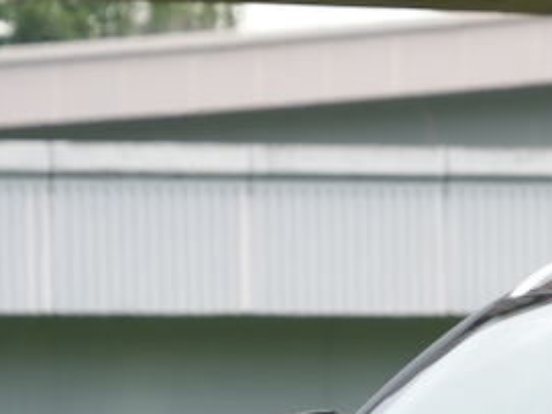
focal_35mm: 486
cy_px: 529
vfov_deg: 3.1
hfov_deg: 4.1
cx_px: 750
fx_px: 7747
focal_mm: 137
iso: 100
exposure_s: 1/100
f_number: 5.6
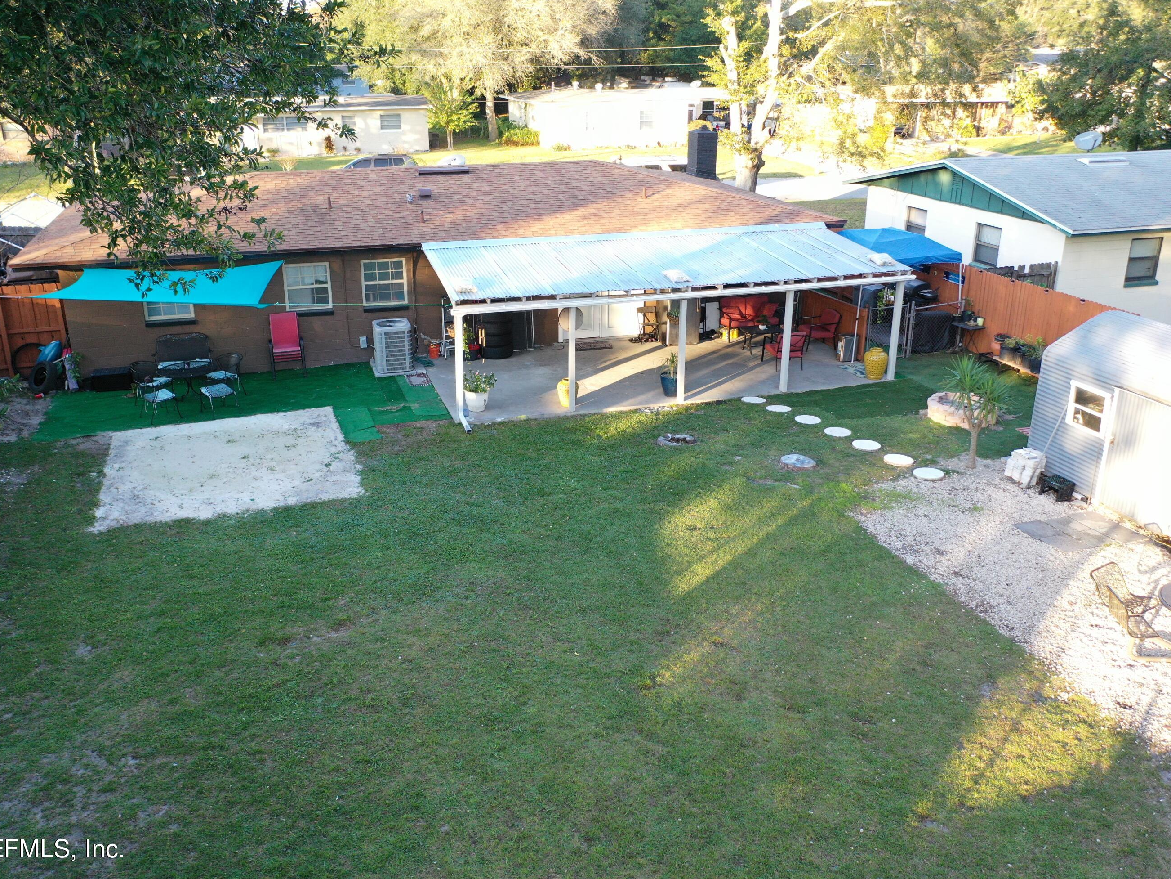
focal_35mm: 31
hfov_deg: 58.3
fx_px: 1049
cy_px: 440
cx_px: 560
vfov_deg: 45.4
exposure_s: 1/30
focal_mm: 10.26
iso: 320
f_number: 2.8
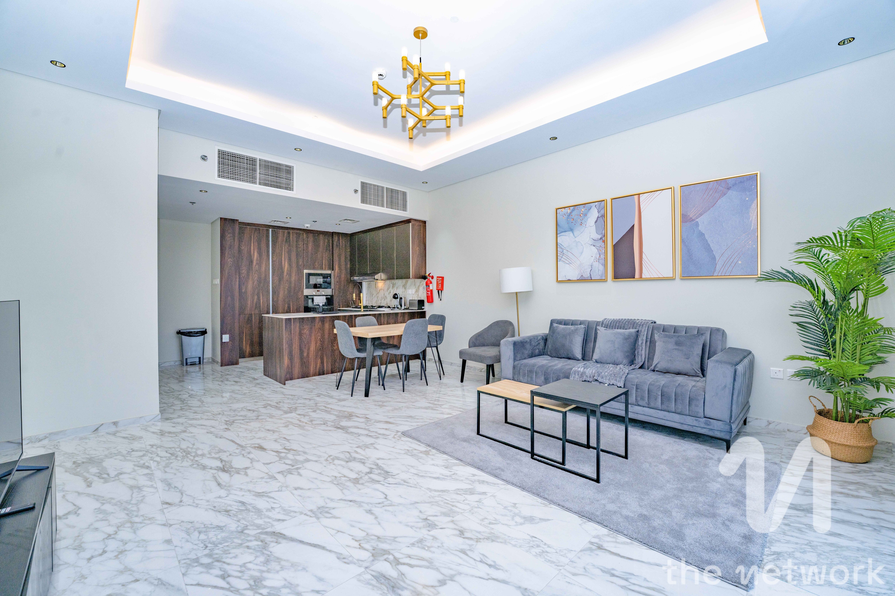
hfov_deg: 104.3
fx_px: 348
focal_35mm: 14
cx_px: 448
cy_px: 298
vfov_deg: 81.2
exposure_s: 1/200
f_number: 8
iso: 250
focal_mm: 14
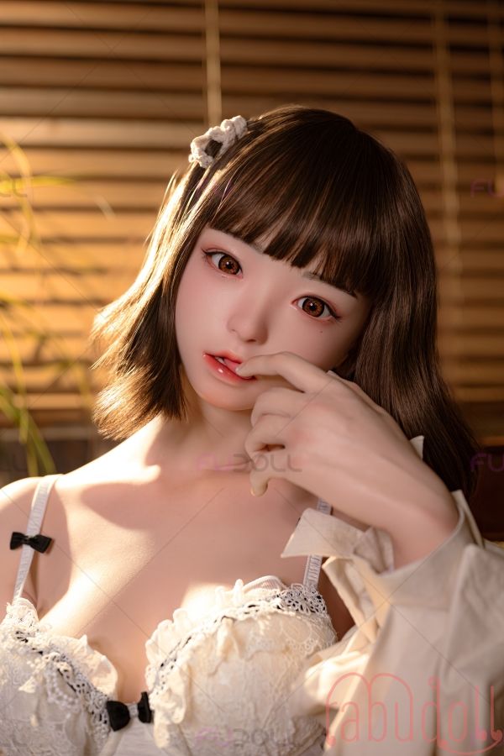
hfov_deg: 27.0
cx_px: 252
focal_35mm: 50
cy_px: 378
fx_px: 1050
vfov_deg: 39.6
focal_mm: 50
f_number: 2.8
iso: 800
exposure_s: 1/200
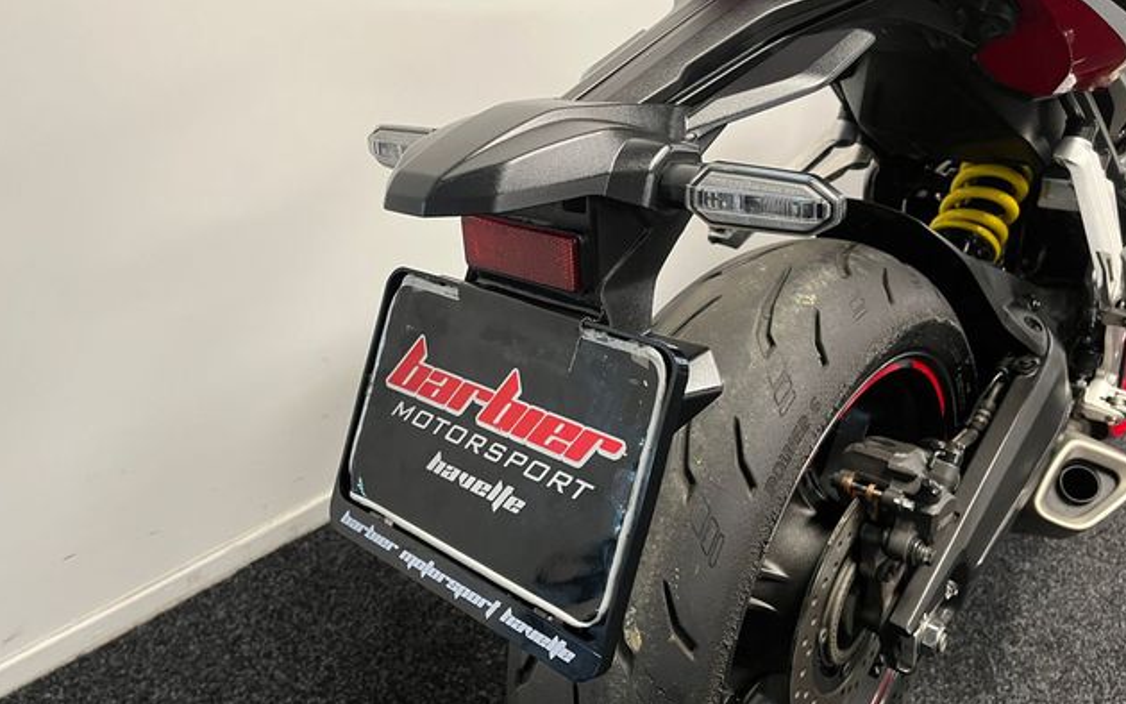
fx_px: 859
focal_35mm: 28
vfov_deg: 44.6
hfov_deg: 66.5
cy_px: 339
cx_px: 565
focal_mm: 5.1
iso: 160
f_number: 1.6
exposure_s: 1/50
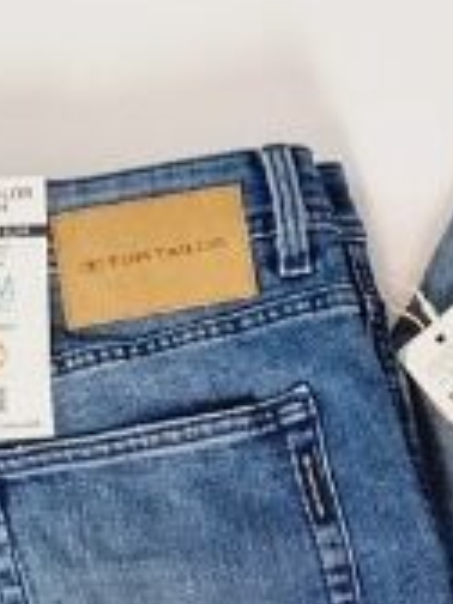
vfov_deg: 19.0
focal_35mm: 99
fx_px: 1727
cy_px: 665
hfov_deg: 14.9
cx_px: 320
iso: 50
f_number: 1.8
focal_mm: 5.4
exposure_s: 1/130
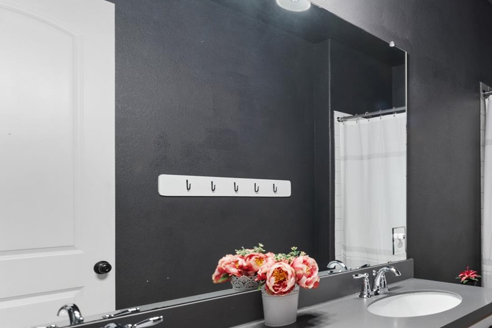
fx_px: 369
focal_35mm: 27
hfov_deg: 57.4
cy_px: 207
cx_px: 447
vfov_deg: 47.4
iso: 400
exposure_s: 1/1.67
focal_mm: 14
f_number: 8
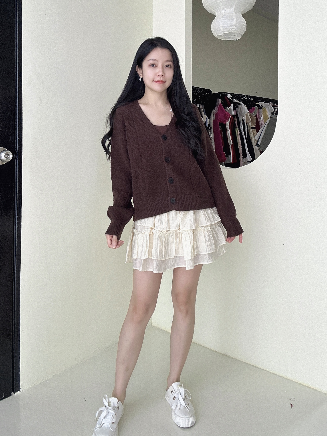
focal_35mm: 23
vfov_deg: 73.9
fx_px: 290
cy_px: 218
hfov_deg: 58.9
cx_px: 164
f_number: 1.9
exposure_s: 1/94
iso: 80
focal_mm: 2.69
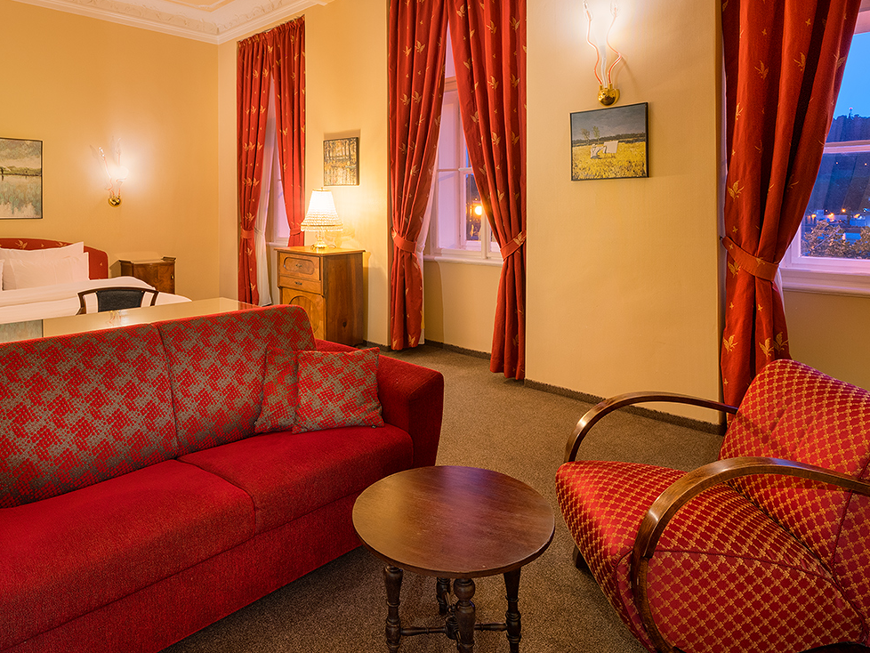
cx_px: 399
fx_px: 578
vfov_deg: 57.0
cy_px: 194
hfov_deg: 73.8
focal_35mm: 23
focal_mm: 13
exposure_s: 3.2
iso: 400
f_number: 9
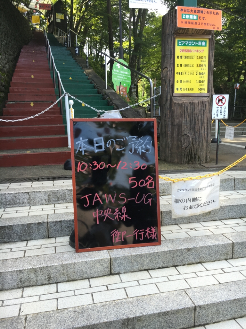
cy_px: 164
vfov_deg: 61.7
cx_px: 123
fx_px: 275
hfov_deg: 48.2
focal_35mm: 29
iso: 25
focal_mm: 4.15
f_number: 2.2
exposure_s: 1/126
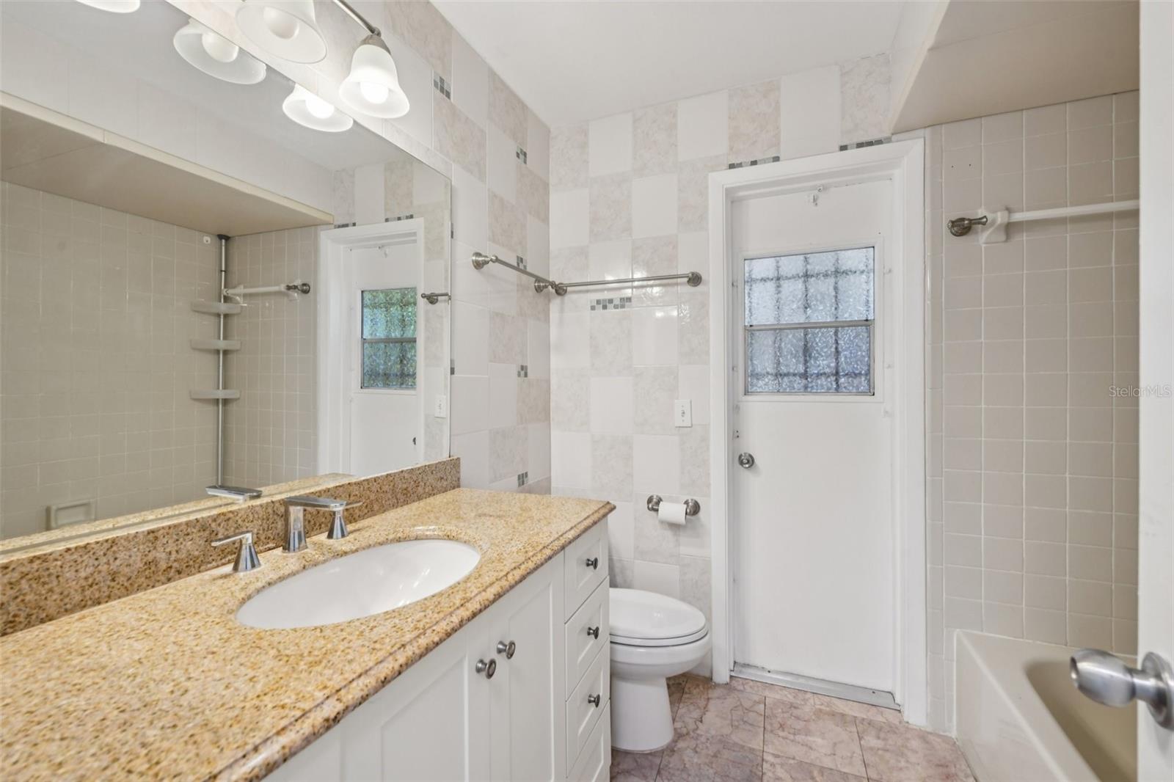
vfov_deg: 77.3
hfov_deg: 100.4
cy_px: 391
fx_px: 489
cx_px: 587
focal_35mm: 15
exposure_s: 1/15
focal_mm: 15
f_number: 8
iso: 400
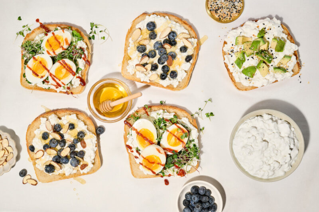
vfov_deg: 26.5
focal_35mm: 51
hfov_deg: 38.9
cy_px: 106
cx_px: 160
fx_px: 452
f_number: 8
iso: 64
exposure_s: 1/160
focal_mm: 51
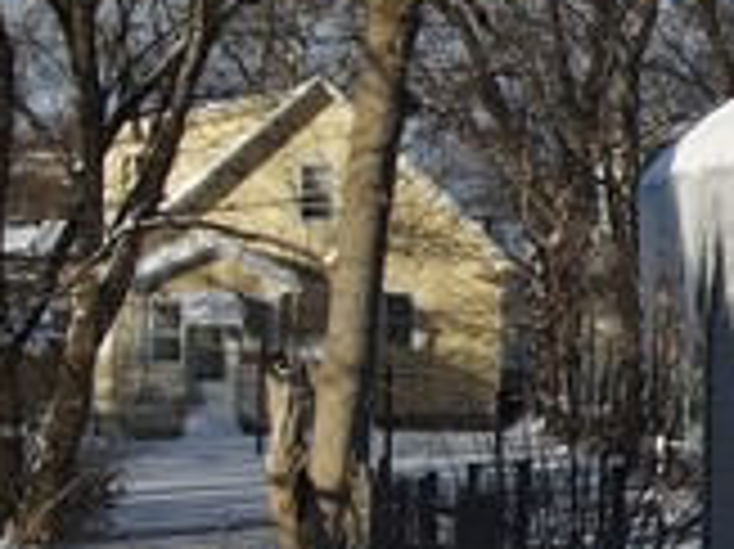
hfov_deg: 10.9
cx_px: 1828
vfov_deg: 9.8
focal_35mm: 151
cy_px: 292
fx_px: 3199
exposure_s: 1/640
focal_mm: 4.5
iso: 100
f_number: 2.8
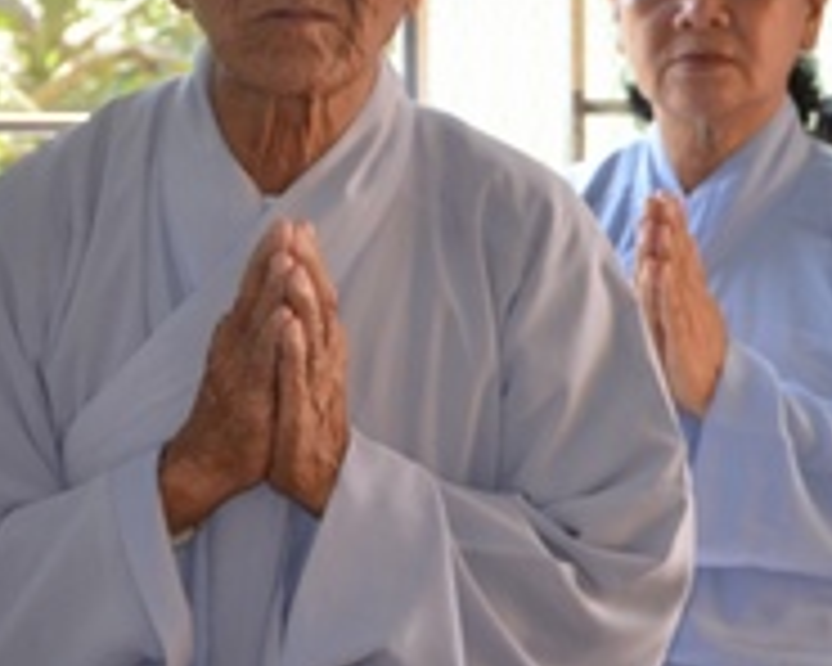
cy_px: 70
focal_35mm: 198
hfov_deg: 9.5
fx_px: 4876
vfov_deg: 7.8
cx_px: 1223
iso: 1000
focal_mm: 40
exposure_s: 1/250
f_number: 5
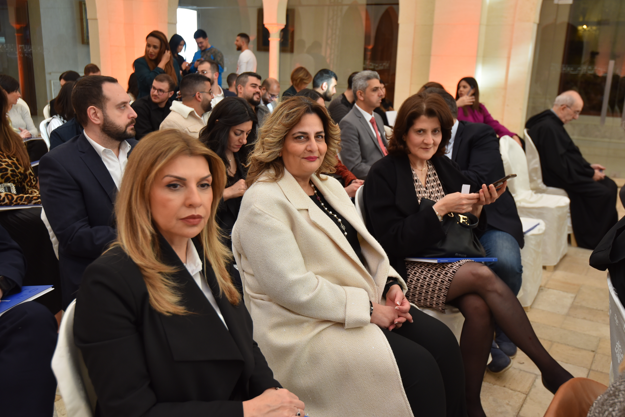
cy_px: 208
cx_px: 312
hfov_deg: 54.4
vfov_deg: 37.9
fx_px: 608
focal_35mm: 35
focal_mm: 35
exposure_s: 1/100
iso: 800
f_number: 5.6
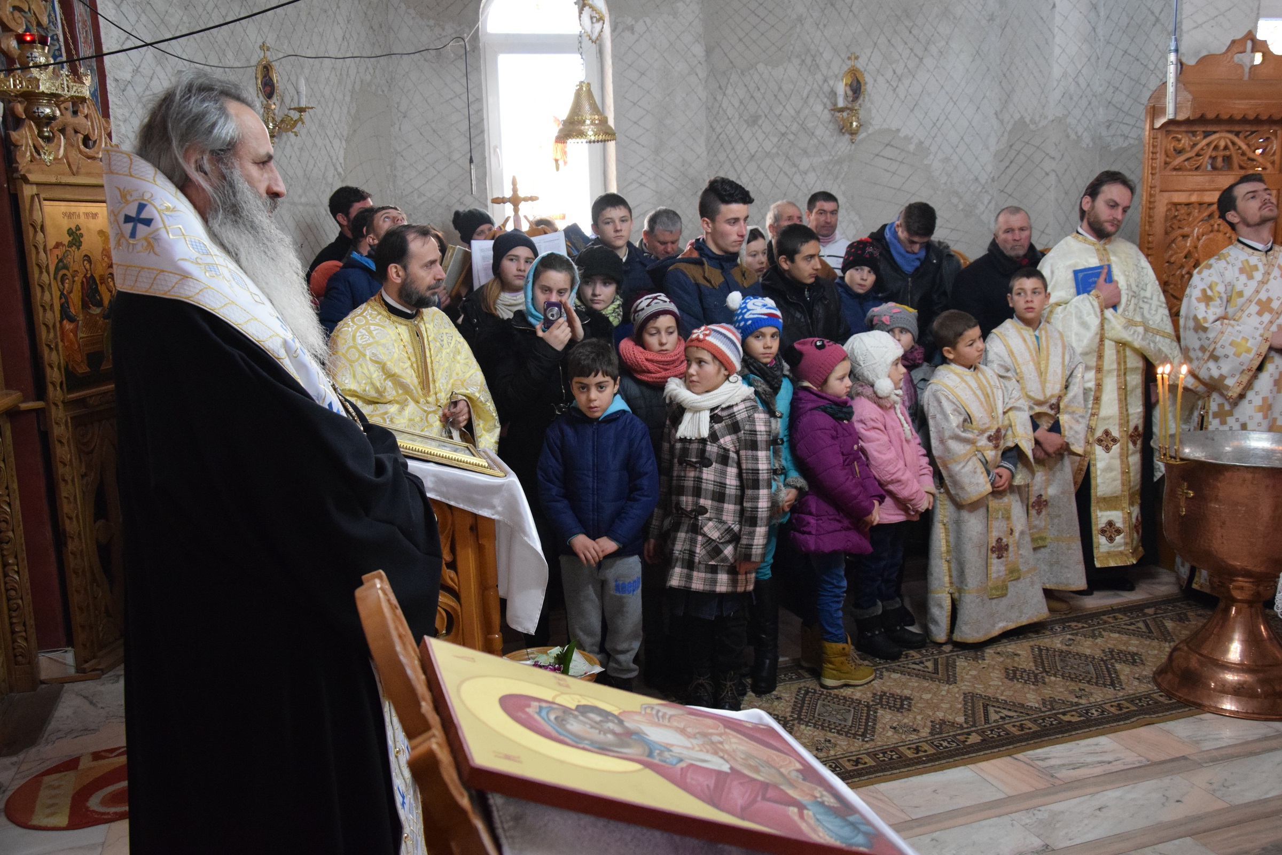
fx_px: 1122
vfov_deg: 41.7
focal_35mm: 32
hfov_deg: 59.5
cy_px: 428
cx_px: 641
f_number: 5
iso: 3200
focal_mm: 21
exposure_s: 1/60
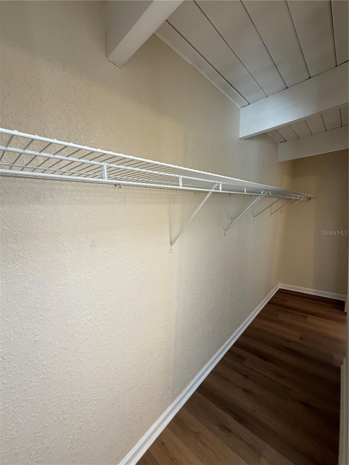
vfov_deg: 102.1
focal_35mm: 14
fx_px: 188
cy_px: 232
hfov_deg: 85.7
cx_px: 174
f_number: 2.2
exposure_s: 1/60
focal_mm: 2.22
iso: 200
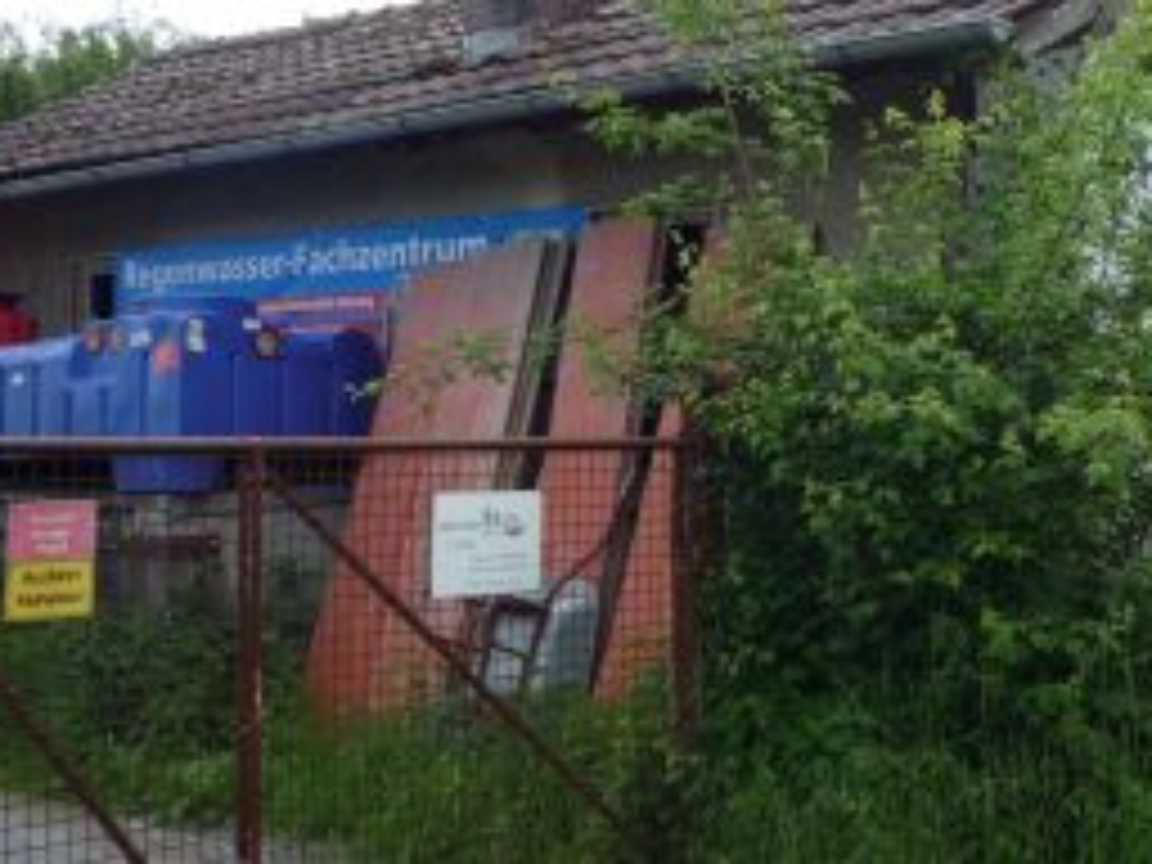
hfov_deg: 32.0
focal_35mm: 60
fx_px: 1997
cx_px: 729
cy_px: 378
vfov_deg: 24.4
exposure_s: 1/320
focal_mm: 5.2
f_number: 4
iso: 100
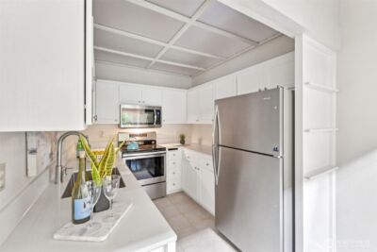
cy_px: 126
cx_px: 188
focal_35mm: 15
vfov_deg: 77.4
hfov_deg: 100.4
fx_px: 157
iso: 250
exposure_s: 2.5
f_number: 9
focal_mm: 10
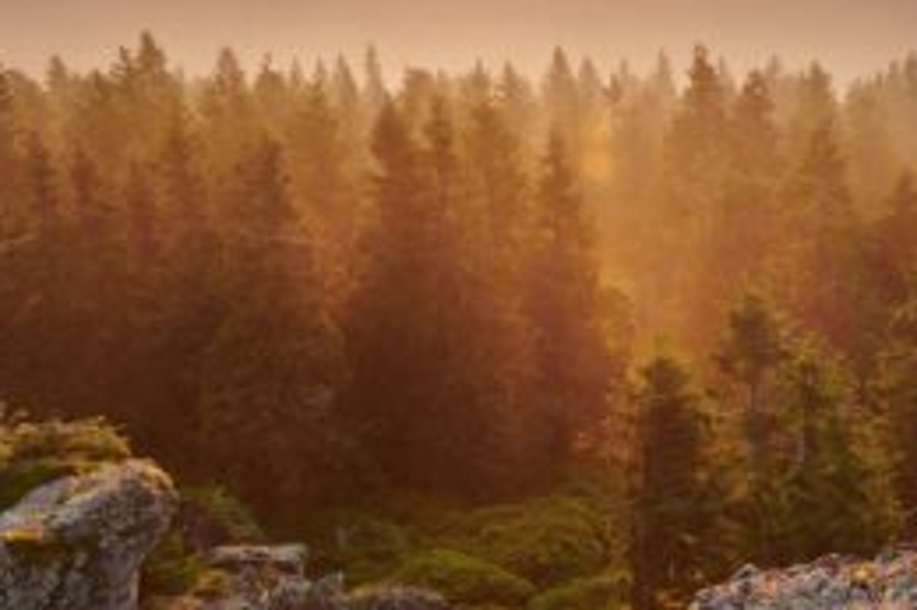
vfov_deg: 21.2
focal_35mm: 63
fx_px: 1604
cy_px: 517
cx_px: 607
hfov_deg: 31.7
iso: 64
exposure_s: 1/60
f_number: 11
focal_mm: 16
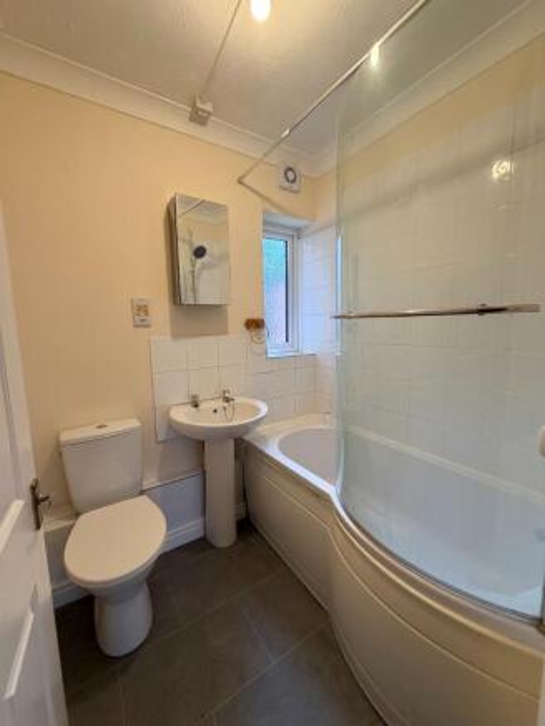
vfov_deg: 102.0
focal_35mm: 14
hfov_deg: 85.7
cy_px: 363
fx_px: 294
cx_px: 272
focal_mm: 2.22
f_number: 2.2
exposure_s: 1/100
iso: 250
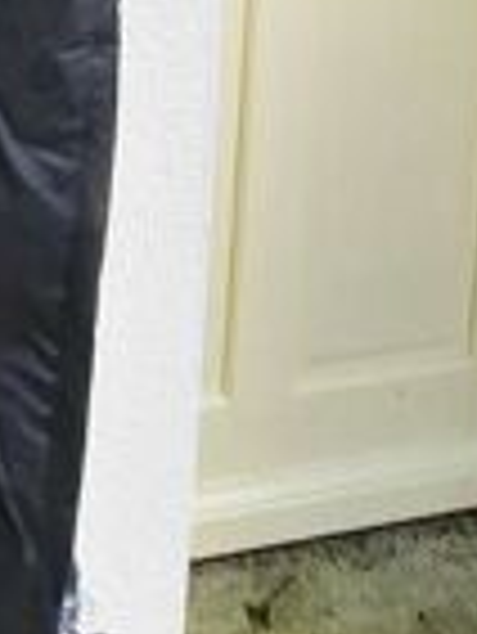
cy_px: -400
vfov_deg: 23.4
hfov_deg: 21.6
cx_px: -194
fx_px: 1082
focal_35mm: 59
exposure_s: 1/288
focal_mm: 1.74
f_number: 2.2
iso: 40
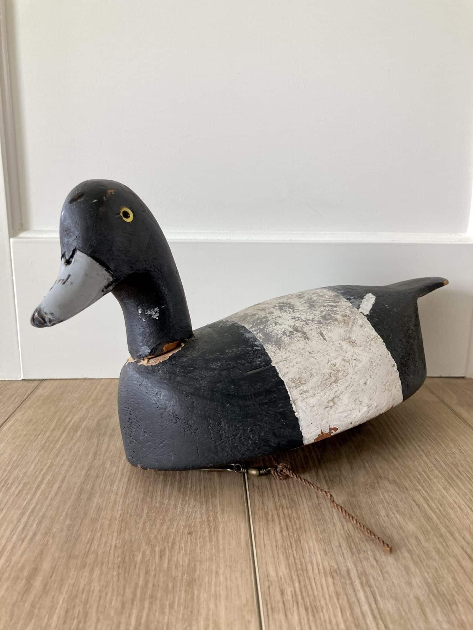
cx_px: 236
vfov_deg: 63.4
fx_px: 510
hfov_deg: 49.7
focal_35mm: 28
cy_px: 315
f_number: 1.8
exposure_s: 1/60
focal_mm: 3.99
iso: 80
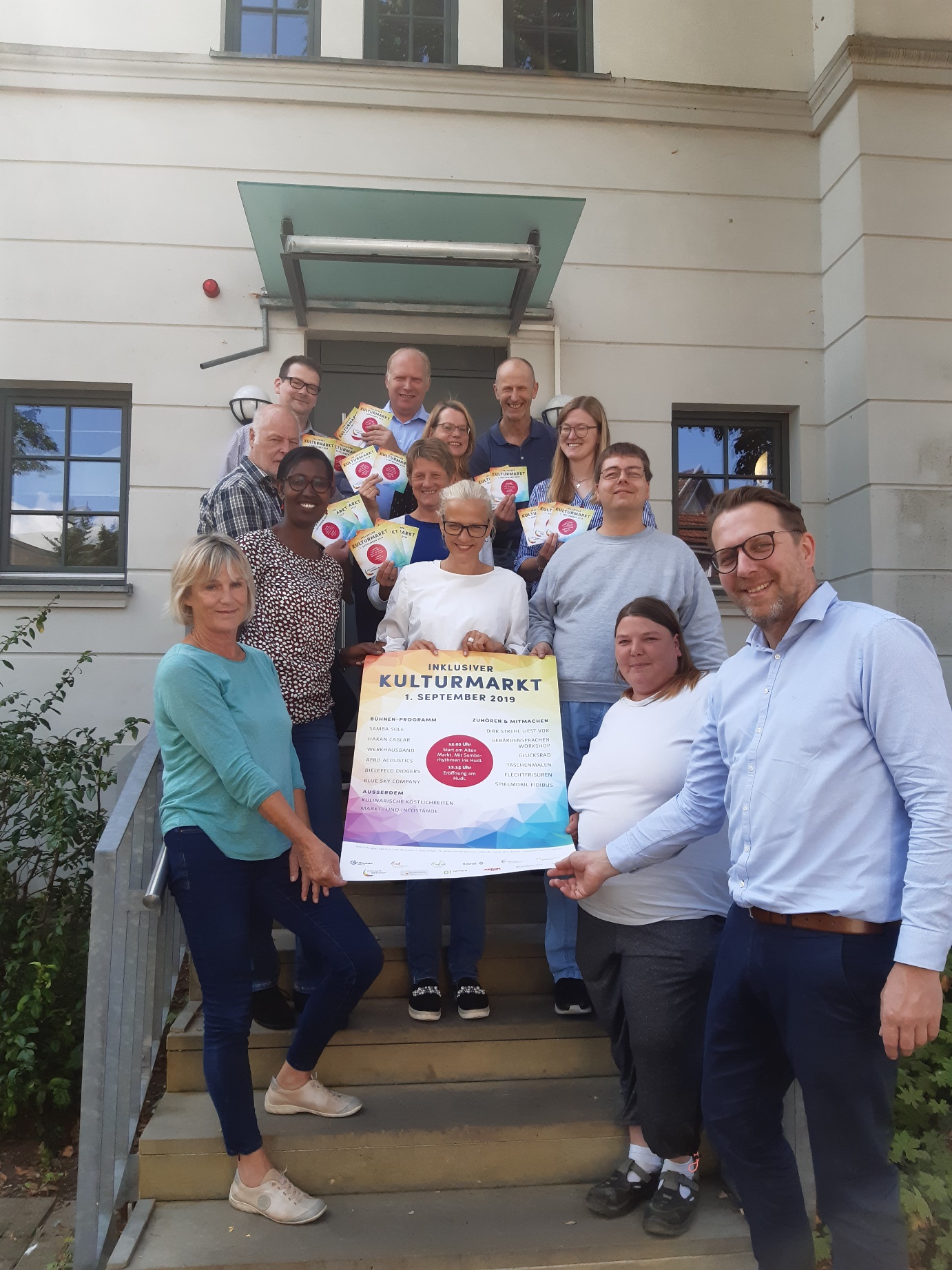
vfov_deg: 67.3
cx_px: 476
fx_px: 954
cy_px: 635
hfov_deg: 53.1
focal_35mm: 26
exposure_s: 1/953
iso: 80
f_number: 1.7
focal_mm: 3.92
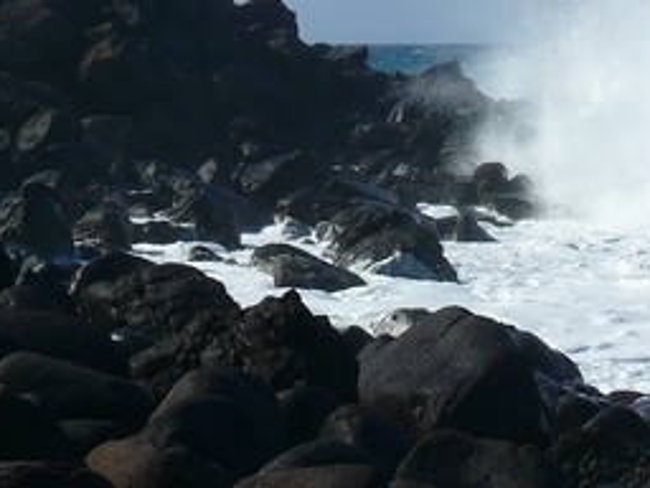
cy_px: -38
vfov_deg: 9.3
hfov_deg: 12.5
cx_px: 292
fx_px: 2967
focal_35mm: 158
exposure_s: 1/250
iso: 100
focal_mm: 11.5
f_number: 5.6
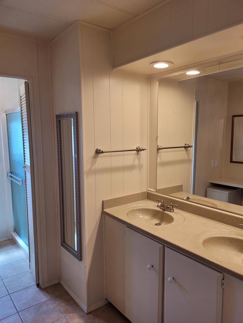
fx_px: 243
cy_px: 162
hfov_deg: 53.1
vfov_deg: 67.3
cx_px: 122
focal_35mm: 26
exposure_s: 1/120
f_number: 1.8
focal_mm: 5.4
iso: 160
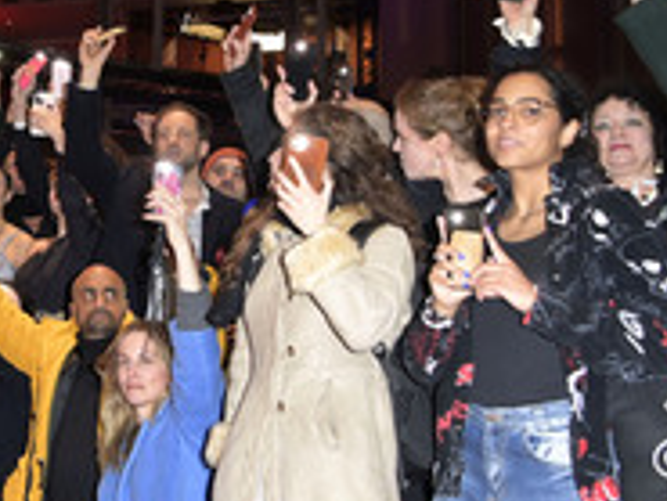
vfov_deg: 17.9
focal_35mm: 82
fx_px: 1581
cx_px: -121
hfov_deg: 22.1
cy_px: 144
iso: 1250
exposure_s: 1/50
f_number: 5
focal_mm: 35
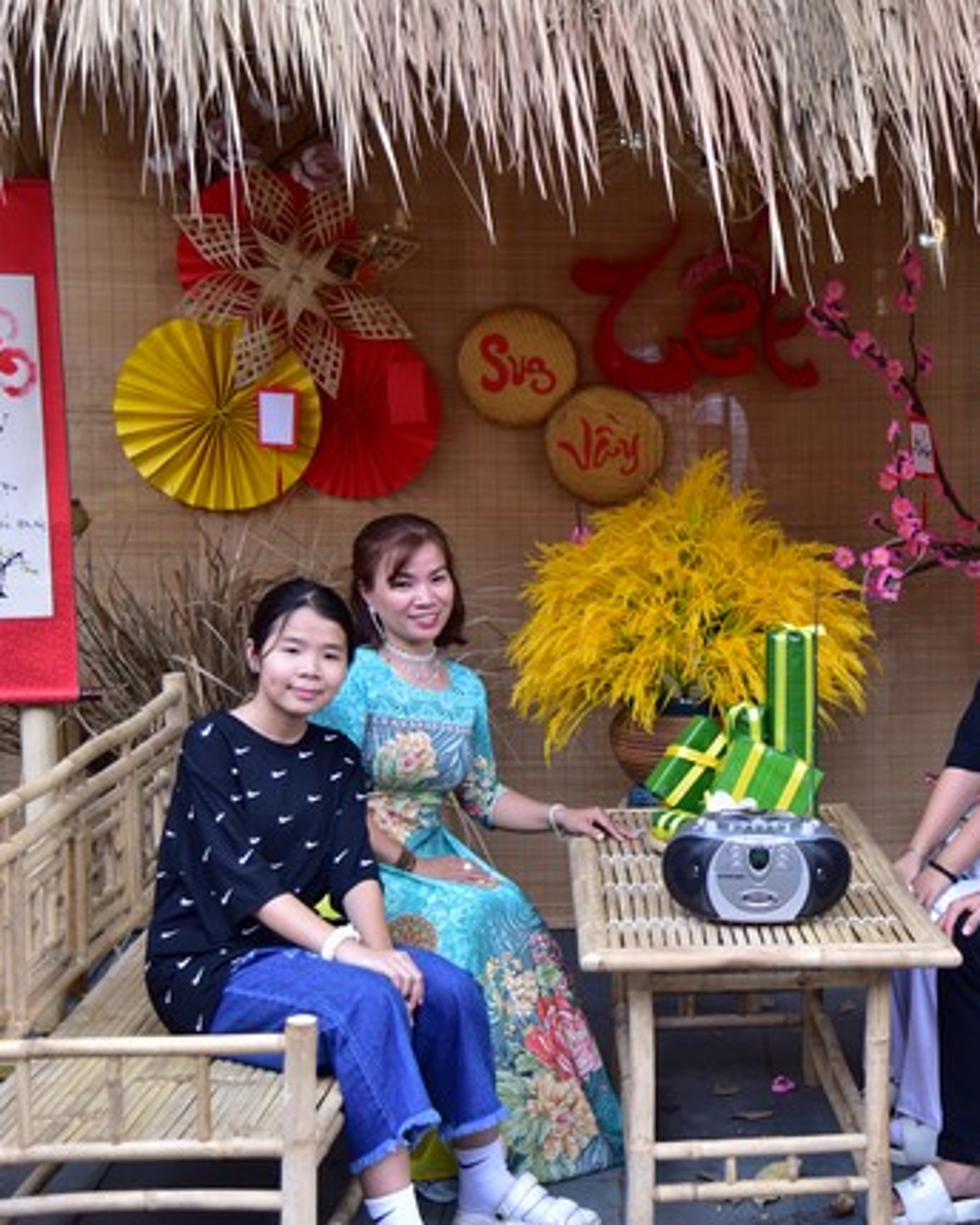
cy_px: 611
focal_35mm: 68
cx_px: 855
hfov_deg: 22.0
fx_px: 2465
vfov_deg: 27.9
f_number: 4
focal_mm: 48
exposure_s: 1/160
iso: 250
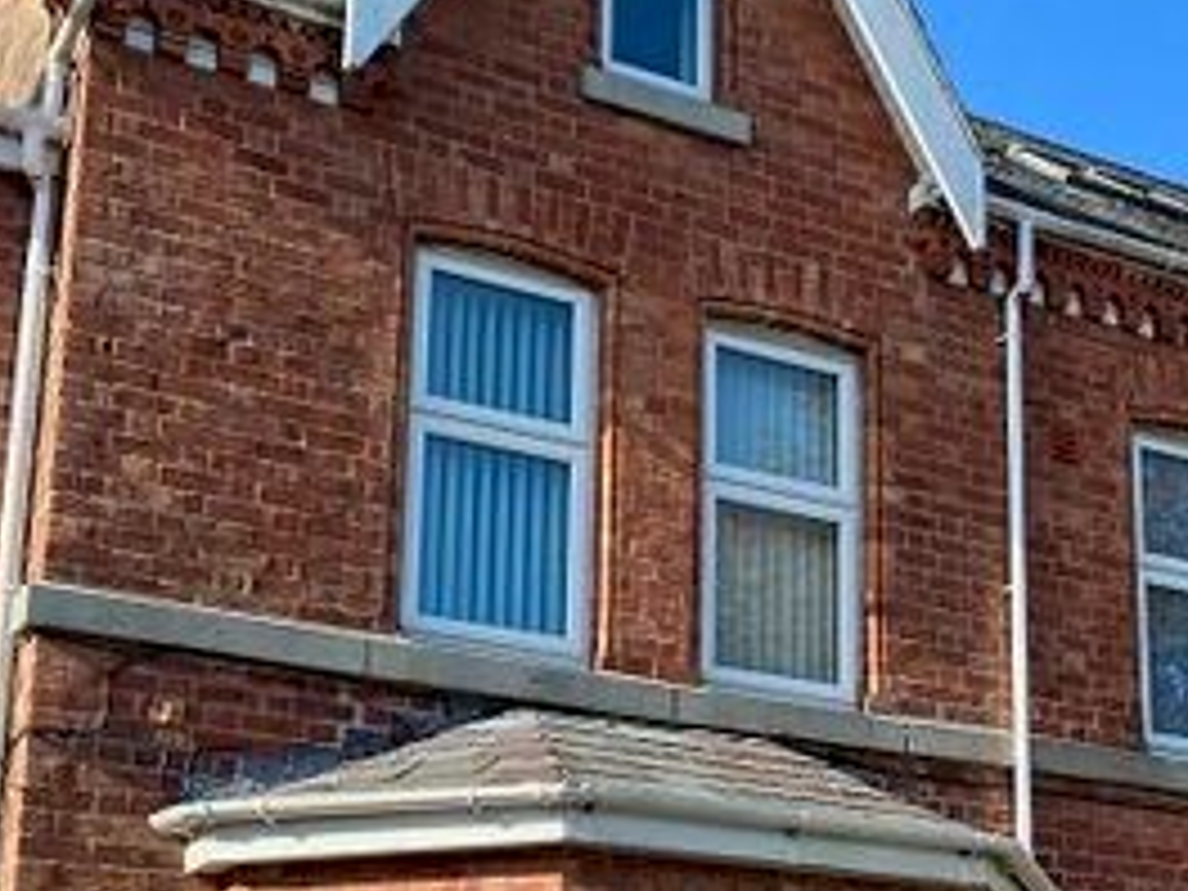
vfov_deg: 21.0
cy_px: 758
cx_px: 1035
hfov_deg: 27.3
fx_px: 2368
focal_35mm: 69
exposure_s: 1/1170
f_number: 1.8
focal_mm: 4.25
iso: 32
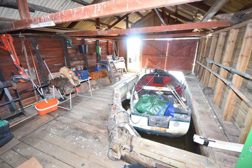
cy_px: 84
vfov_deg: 77.3
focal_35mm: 15
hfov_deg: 100.4
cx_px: 126
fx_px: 105
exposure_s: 1/60
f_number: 4
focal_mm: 10
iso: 560
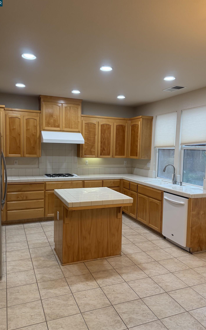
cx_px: 100
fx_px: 234
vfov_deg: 70.4
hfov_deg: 47.6
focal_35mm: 26
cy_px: 168
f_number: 1.78
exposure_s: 1/172
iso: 200
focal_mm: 6.76
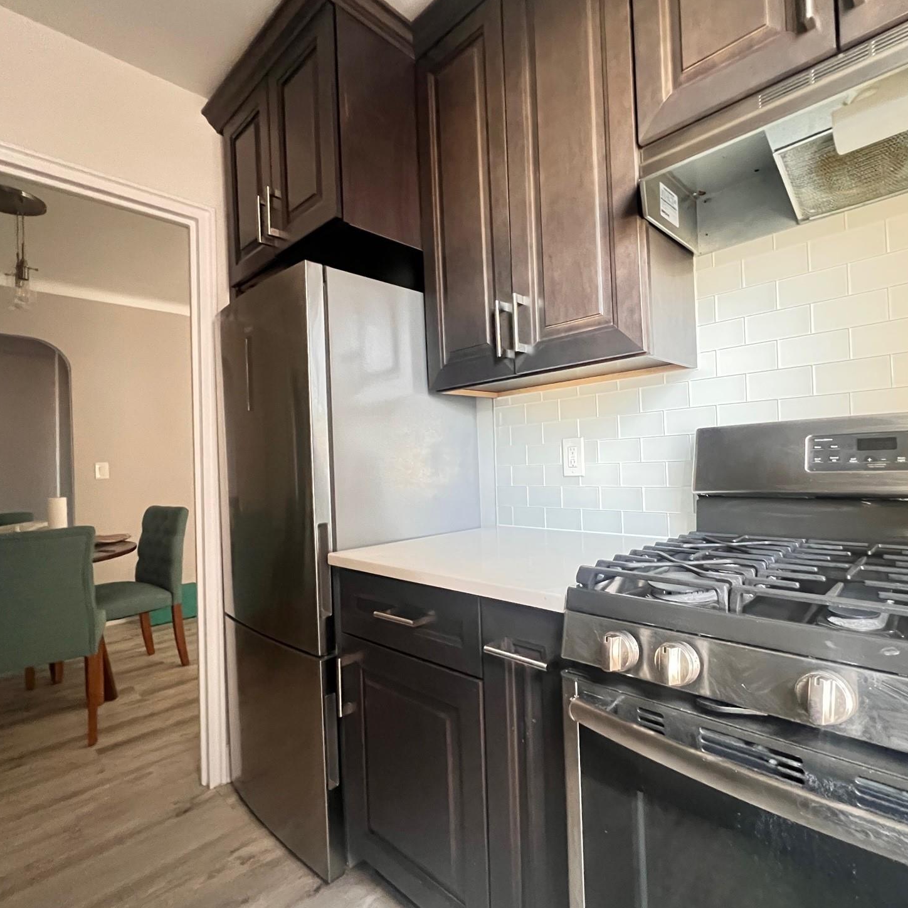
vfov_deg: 87.4
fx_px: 475
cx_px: 515
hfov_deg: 86.9
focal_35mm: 16
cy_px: 460
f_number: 1.8
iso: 1250
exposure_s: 1/45
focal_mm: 1.57
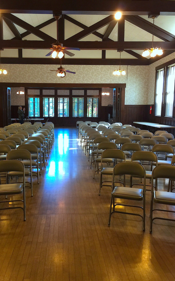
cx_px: 73
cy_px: 140
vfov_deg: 61.2
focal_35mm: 31
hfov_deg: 40.5
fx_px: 237
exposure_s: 1/15
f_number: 2.2
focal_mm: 4.15
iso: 40
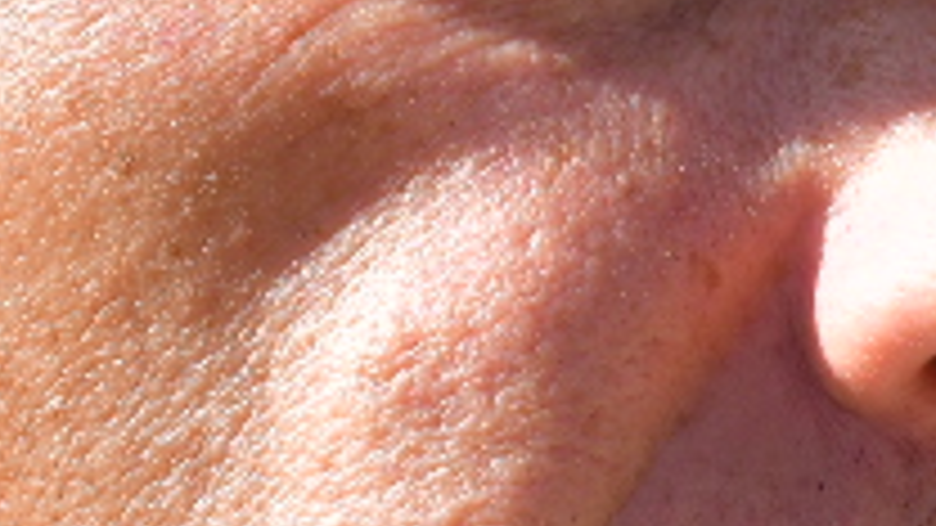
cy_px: -126
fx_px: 34474
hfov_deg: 1.6
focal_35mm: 1389
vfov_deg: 0.9
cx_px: 792
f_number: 7.1
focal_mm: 170
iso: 100
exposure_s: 1/250
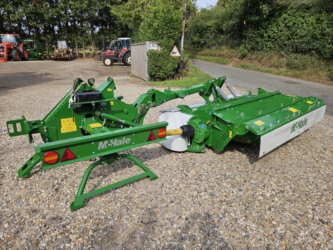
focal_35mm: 23
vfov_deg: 58.9
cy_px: 125
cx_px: 166
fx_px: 221
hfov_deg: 73.9
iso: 32
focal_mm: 5.4
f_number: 1.8
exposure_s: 1/1700
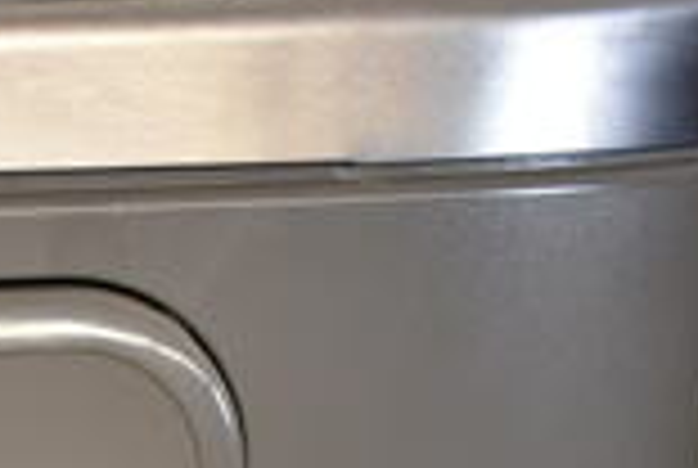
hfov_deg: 15.7
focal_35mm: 106
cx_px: -644
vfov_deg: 12.6
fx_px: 2059
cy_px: 603
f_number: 3.5
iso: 560
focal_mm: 18
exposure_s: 1/30
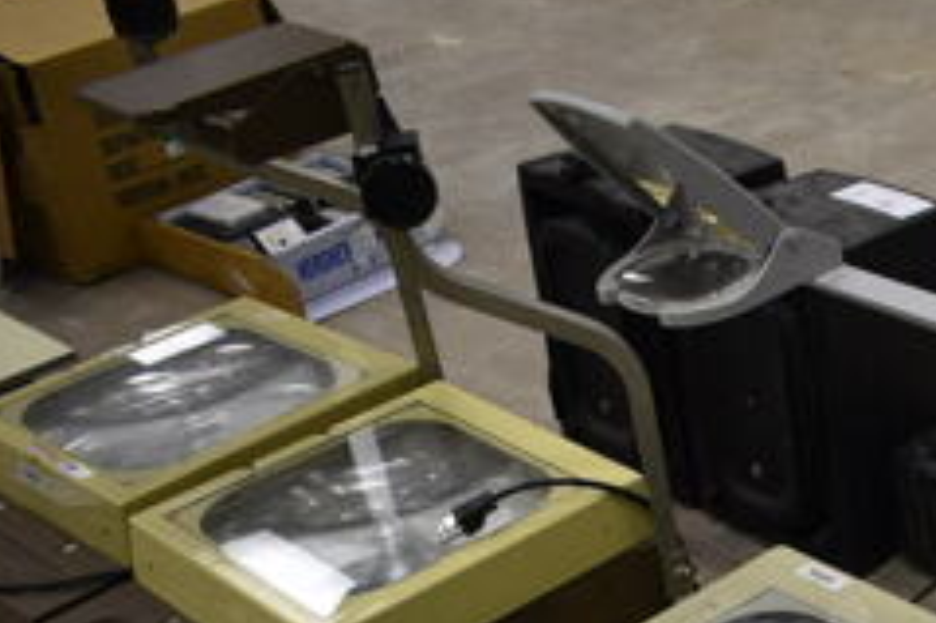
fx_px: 1793
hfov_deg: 27.3
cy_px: 776
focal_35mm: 69
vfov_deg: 18.5
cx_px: 971
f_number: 3.5
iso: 200
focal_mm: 18
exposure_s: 1/30
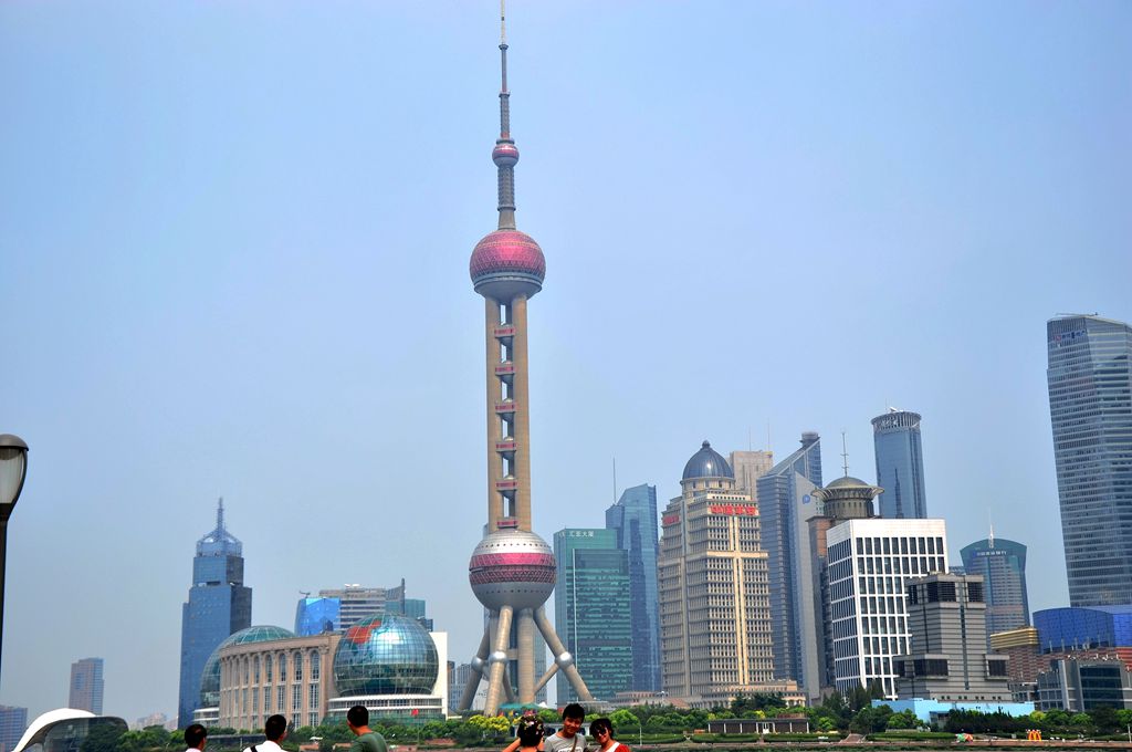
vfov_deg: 25.7
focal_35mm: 52
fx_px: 1649
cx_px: 566
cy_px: 376
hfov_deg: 37.9
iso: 200
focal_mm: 35
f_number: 8
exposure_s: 1/800
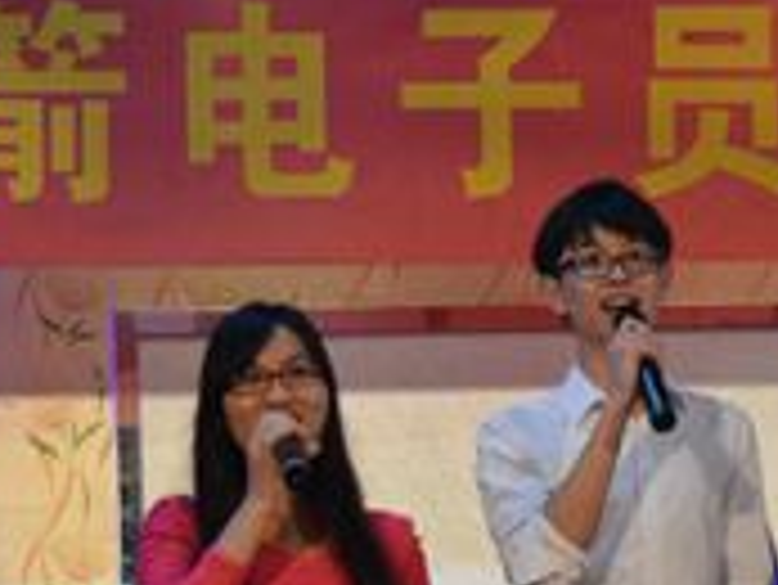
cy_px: 808
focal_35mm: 160
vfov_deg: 9.1
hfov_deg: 12.3
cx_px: 657
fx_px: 3599
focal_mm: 30
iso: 720
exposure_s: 1/60
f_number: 4.2
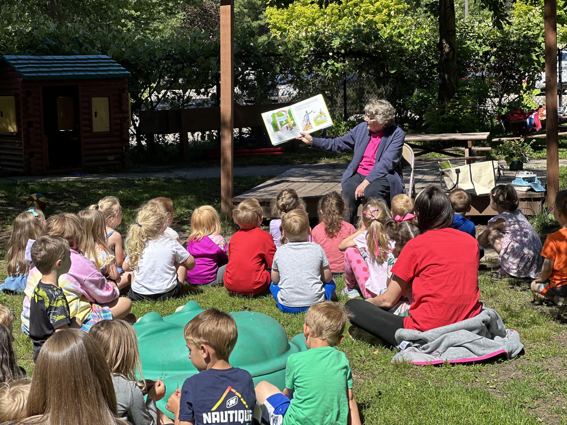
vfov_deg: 19.1
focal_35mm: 77
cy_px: 212
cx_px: 284
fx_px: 1261
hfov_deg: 25.3
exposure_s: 1/355
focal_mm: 9
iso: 32
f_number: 2.8
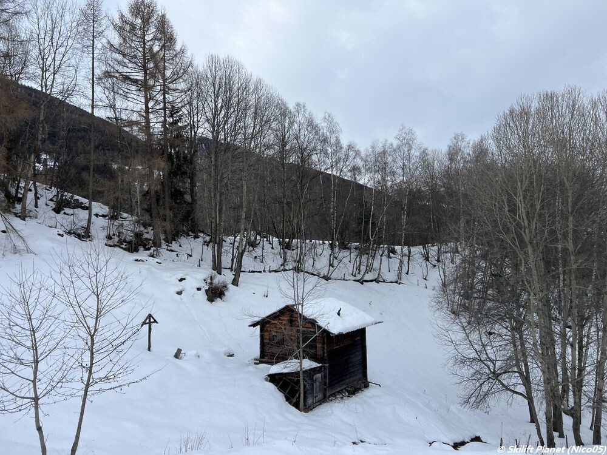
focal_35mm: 26
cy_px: 228
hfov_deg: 67.3
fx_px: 456
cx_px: 304
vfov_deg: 53.1
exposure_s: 1/2404
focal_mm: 5.7
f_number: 1.5
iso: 50
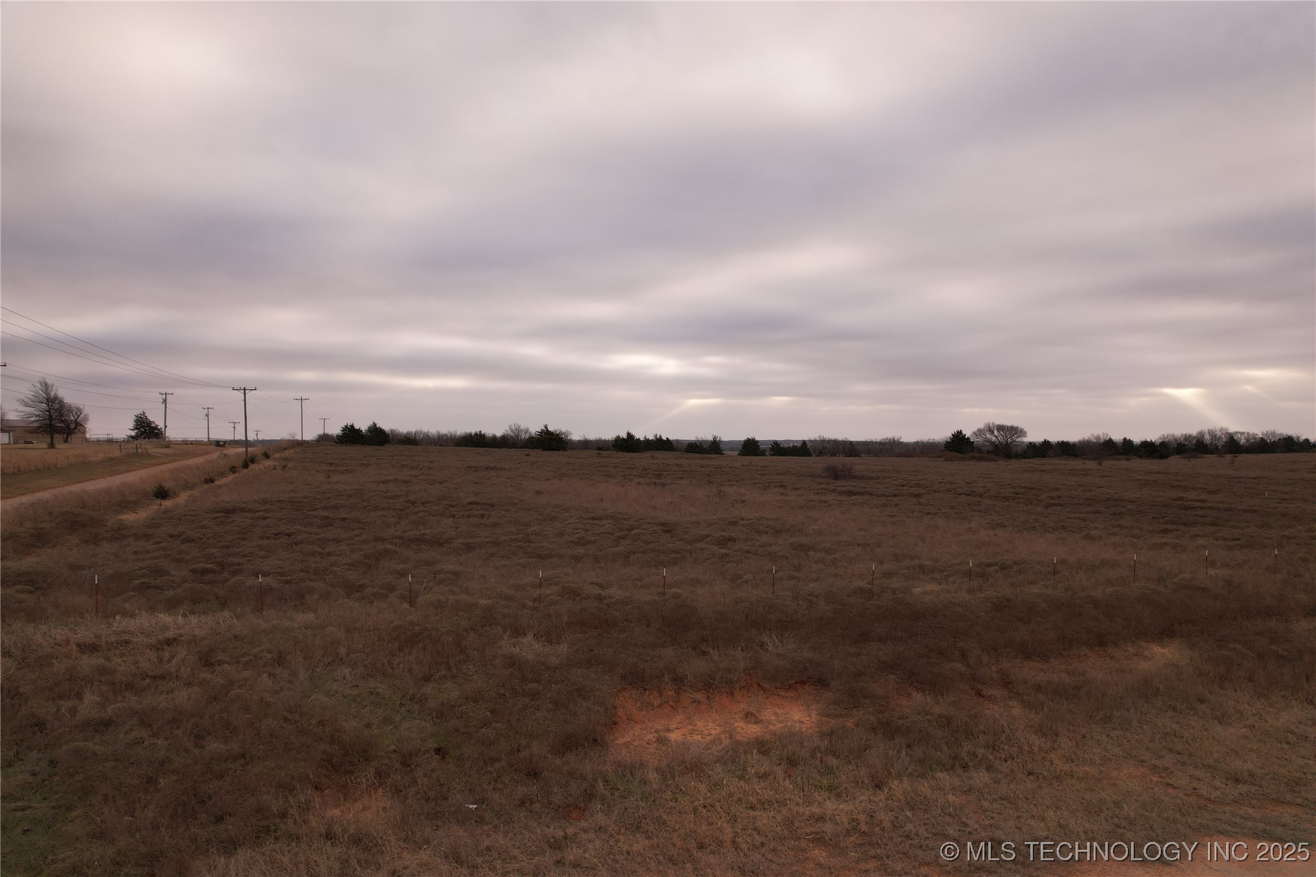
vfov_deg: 57.2
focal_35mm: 22
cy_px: 438
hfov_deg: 78.6
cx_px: 658
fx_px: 804
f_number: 2.8
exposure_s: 1/125
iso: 100
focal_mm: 8.38
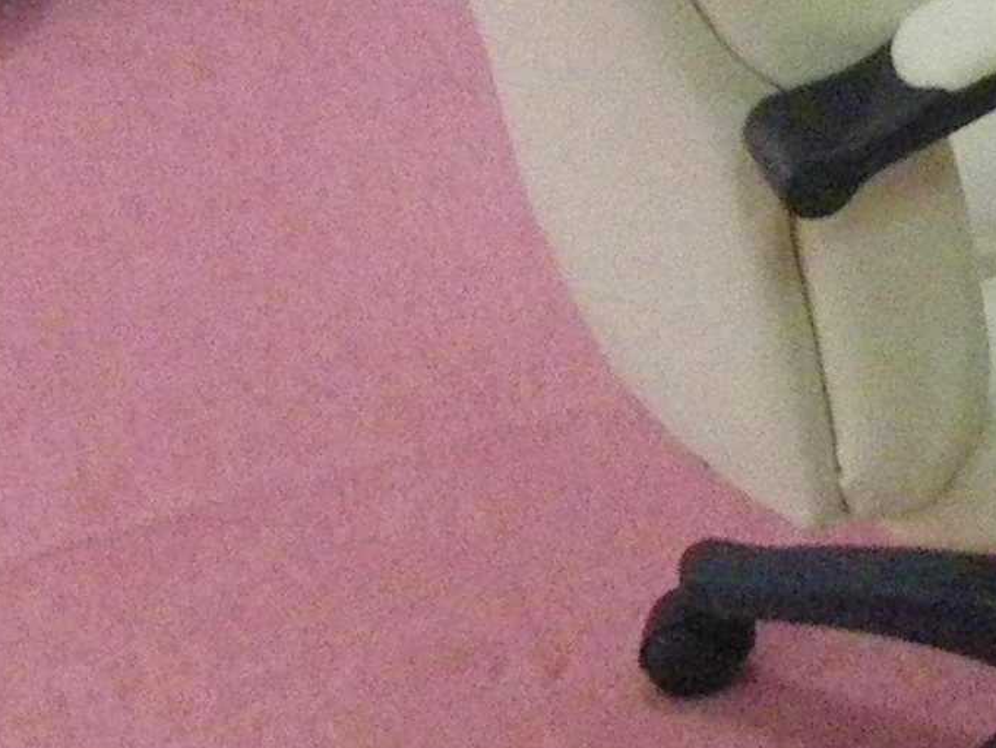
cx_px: 1878
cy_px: -318
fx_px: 5238
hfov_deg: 10.2
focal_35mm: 182
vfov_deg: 8.0
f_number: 3.8
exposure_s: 1/50
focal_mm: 6.1
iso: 800
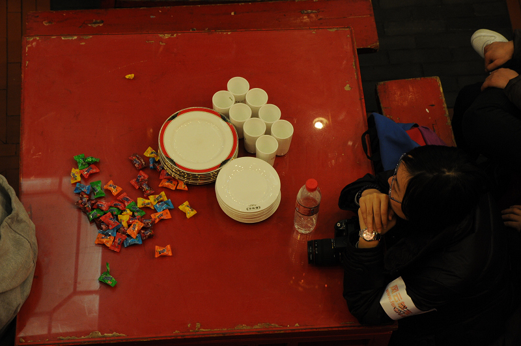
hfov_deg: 24.7
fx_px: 1192
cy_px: 173
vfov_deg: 16.5
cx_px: 260
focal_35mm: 82
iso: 640
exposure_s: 1/10
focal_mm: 55
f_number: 8
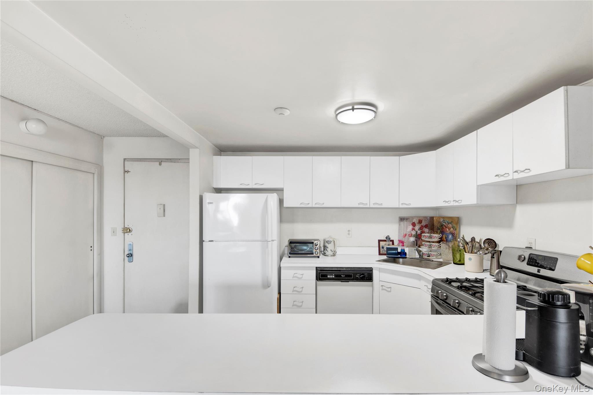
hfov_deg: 100.4
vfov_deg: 77.3
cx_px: 296
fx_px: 247
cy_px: 198
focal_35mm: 15
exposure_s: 1/2.5
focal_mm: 10
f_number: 8
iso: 100
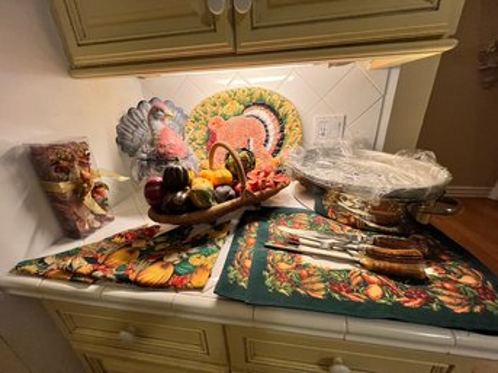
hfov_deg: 106.2
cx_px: 249
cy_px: 186
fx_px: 187
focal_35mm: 13
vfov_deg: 89.9
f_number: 1.8
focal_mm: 1.57
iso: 250
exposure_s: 1/120
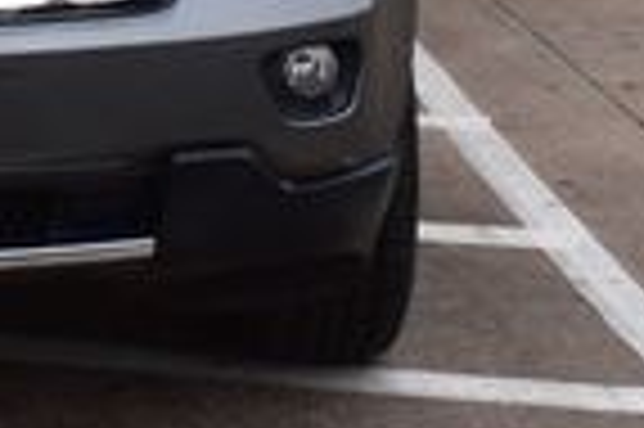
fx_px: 2756
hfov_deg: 13.1
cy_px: -378
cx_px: -45
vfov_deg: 8.5
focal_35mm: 154
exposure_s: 1/100
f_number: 9
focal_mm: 23
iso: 400
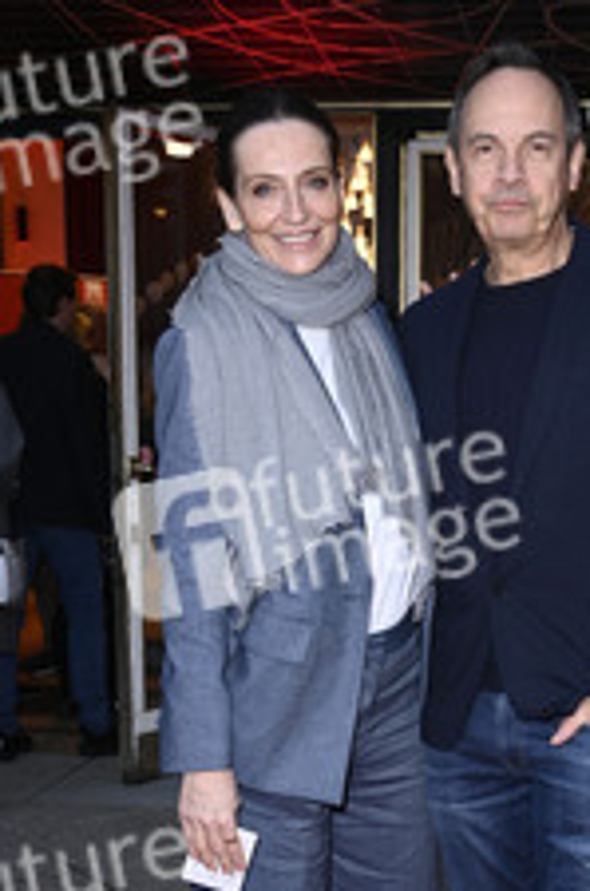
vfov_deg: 34.0
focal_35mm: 57
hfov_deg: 23.5
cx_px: 432
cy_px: 725
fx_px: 1408
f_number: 5.6
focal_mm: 32
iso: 800
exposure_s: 1/250
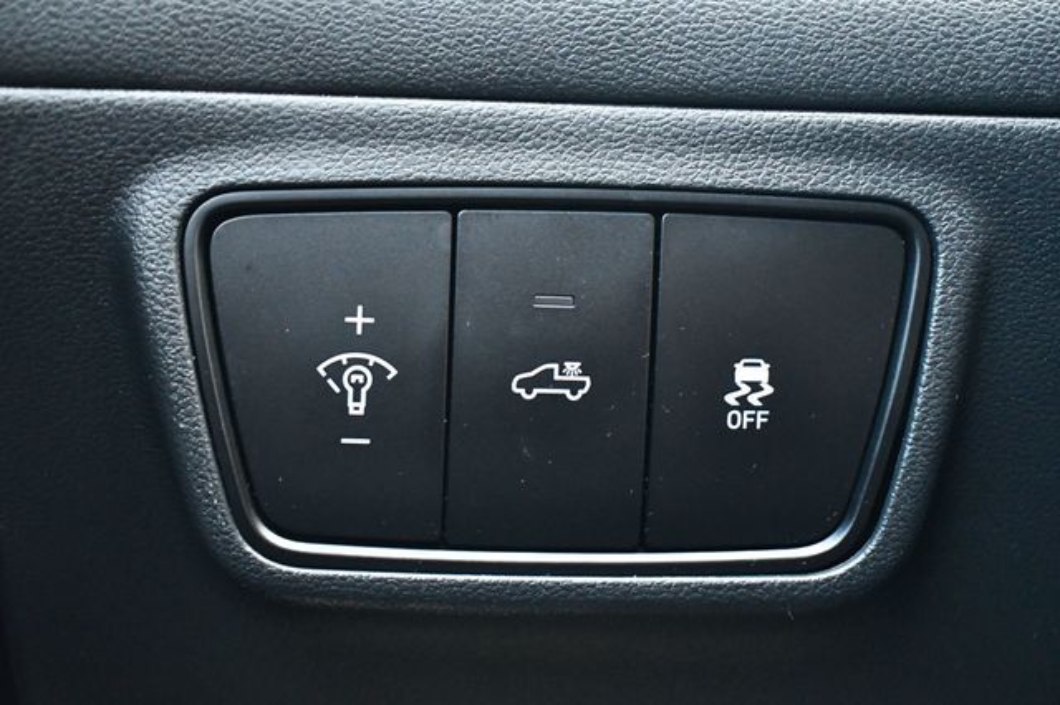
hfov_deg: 36.9
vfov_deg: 25.0
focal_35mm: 54
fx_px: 1589
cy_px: 352
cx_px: 530
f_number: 4.8
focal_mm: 36
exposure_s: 1/60
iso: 6400
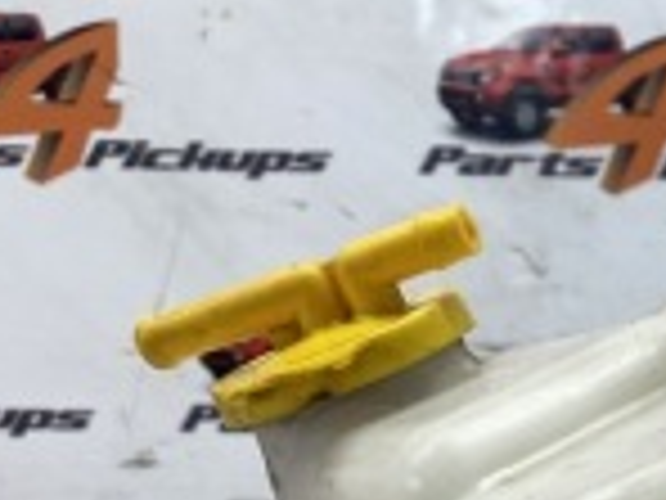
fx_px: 1693
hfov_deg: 20.0
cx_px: 918
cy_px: 660
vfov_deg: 15.9
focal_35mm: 88
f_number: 1.8
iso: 40
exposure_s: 1/100
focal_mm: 4.25
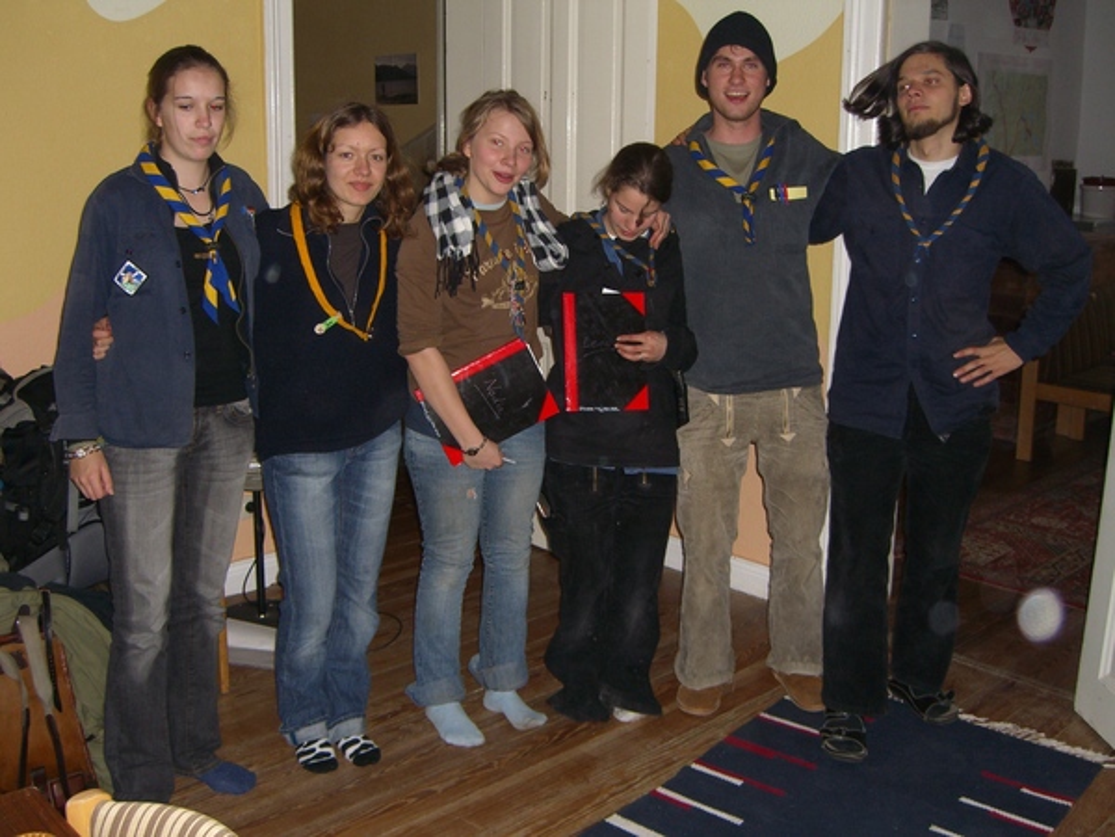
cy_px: 418
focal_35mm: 38
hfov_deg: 49.0
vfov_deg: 37.7
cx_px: 558
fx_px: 1224
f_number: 2.8
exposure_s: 1/60
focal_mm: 7.9
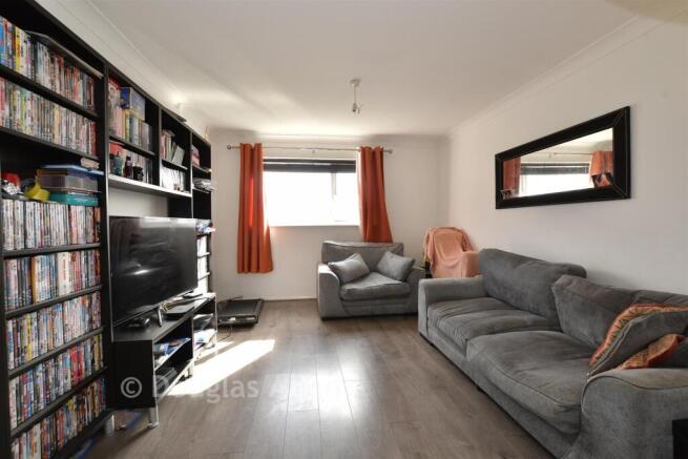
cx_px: 344
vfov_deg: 77.4
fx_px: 287
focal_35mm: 15
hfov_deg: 100.4
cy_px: 230
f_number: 8
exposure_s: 1/8
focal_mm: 10
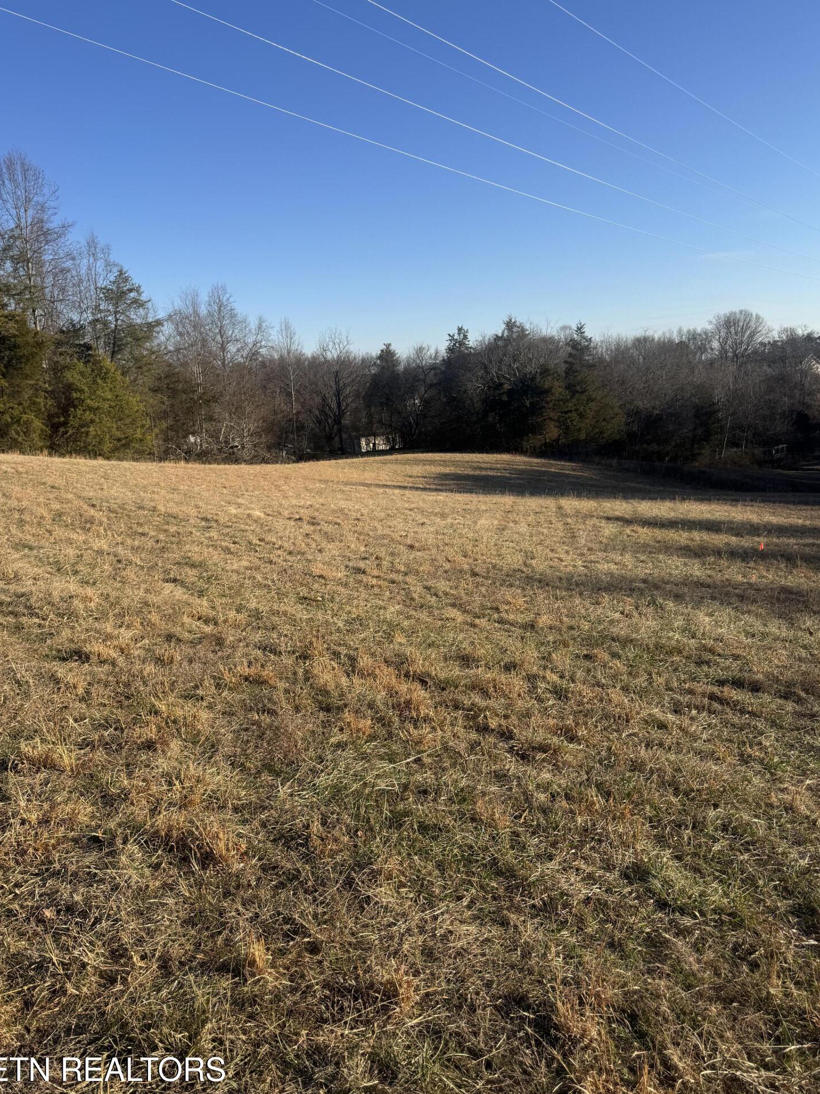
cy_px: 552
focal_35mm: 25
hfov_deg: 54.9
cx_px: 412
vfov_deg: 69.4
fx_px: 790
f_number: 1.78
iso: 80
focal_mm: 6.76
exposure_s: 1/2959
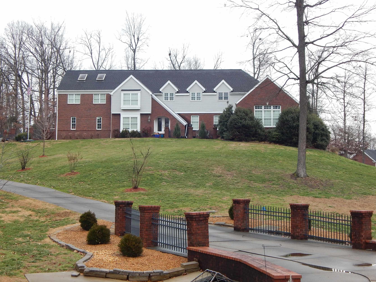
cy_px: 122
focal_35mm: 55
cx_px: 182
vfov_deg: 26.5
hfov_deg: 34.9
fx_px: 597
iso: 125
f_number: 3.7
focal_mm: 8.6
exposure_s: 1/80
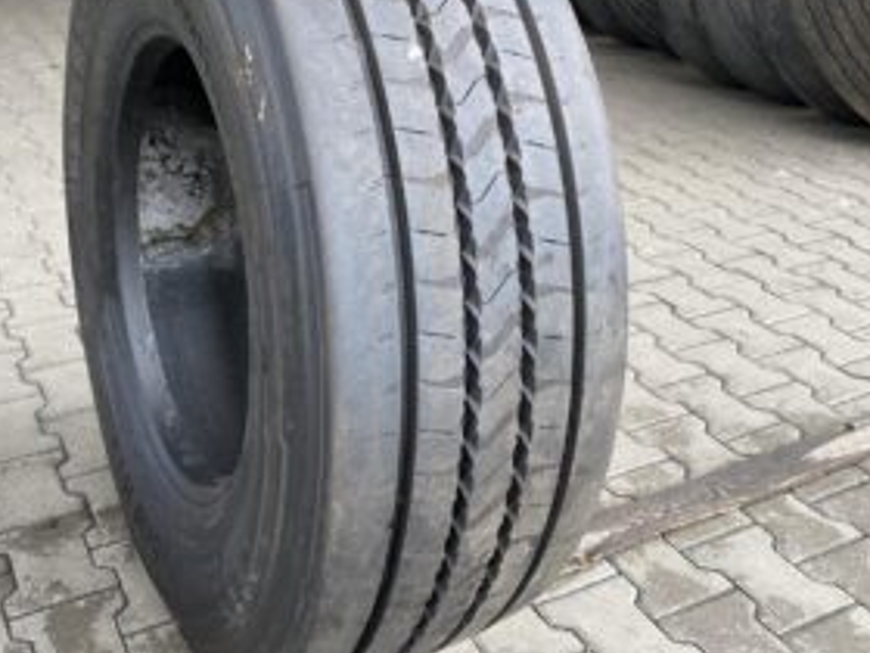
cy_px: 260
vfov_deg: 35.8
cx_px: 354
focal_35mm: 40
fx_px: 1005
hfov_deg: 46.6
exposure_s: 1/256
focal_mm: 4.25
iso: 32
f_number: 1.8
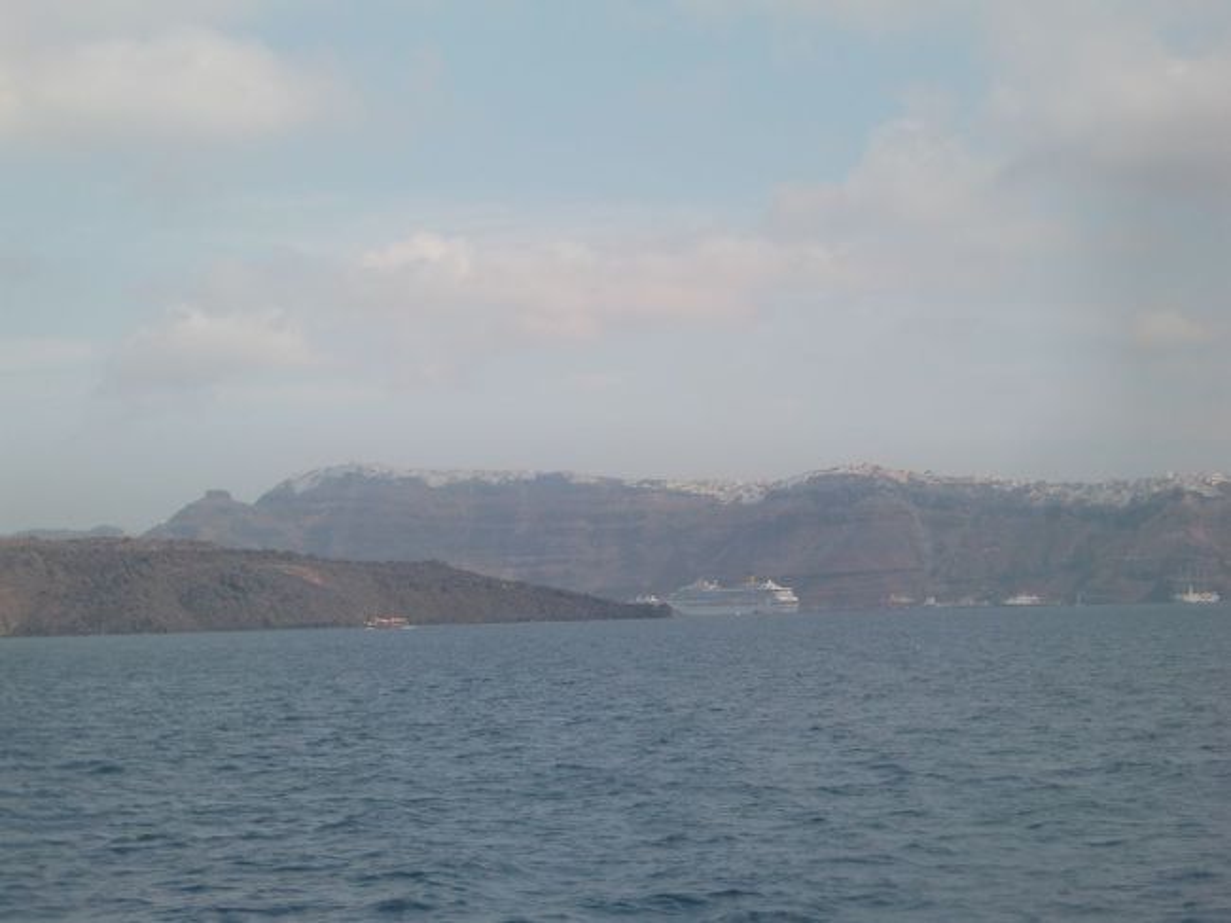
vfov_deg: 18.7
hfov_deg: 24.7
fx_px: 2808
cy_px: 462
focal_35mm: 79
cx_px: 616
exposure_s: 1/200
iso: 64
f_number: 4.6
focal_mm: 13.9
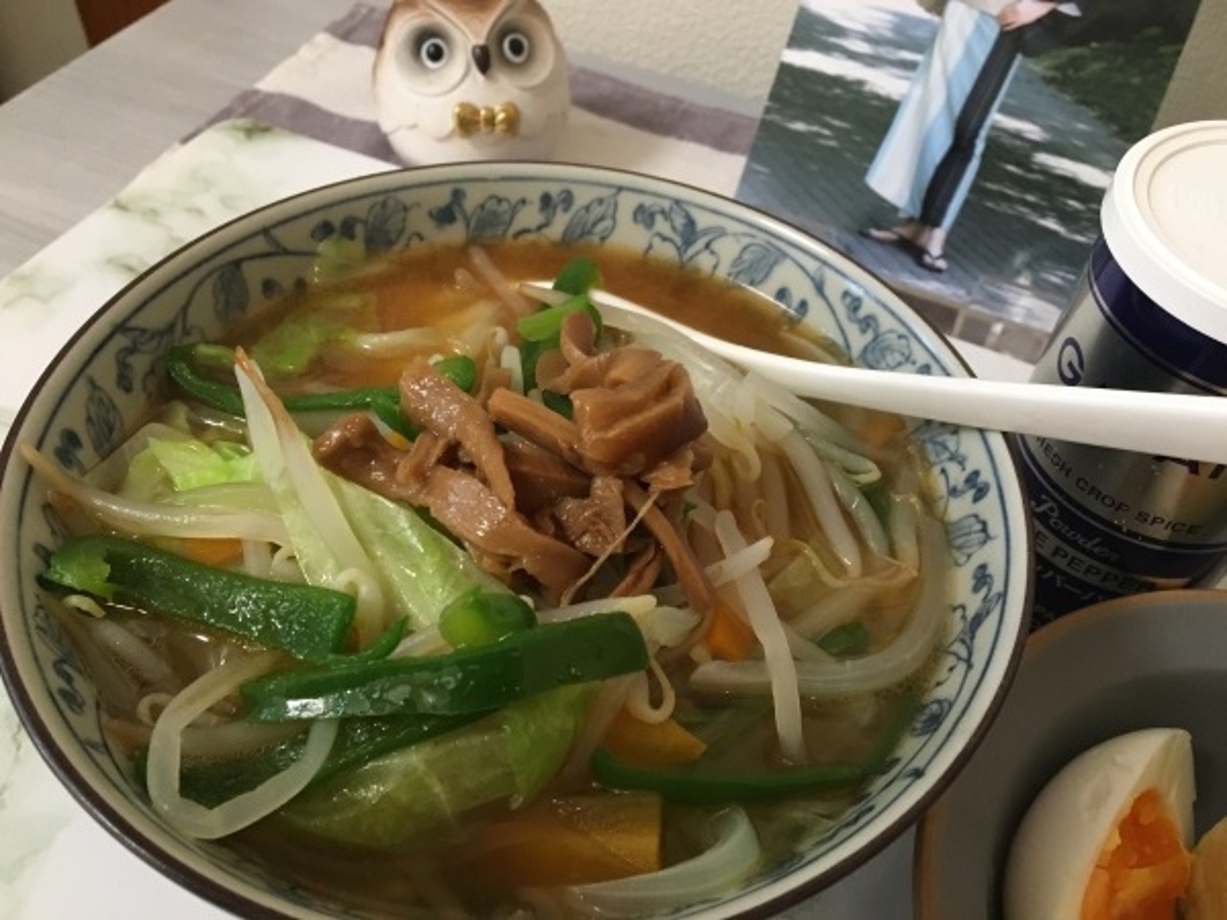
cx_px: 614
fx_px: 1028
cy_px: 460
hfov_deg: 61.7
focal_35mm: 29
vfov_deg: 48.2
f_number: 2.2
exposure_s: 1/30
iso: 160
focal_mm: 4.15
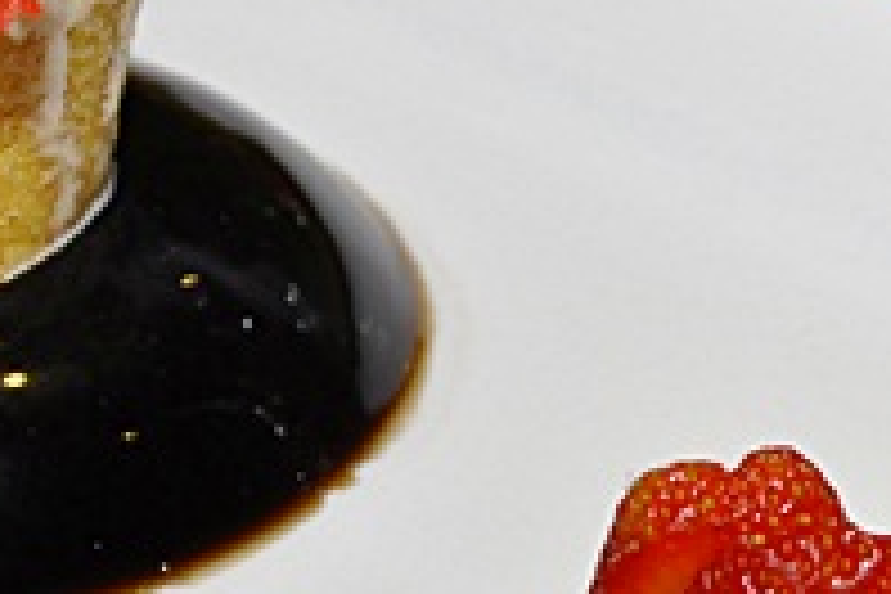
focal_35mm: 285
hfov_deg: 7.2
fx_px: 7053
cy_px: 500
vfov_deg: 4.8
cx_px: 621
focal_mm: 58
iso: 1250
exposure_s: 1/50
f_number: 5
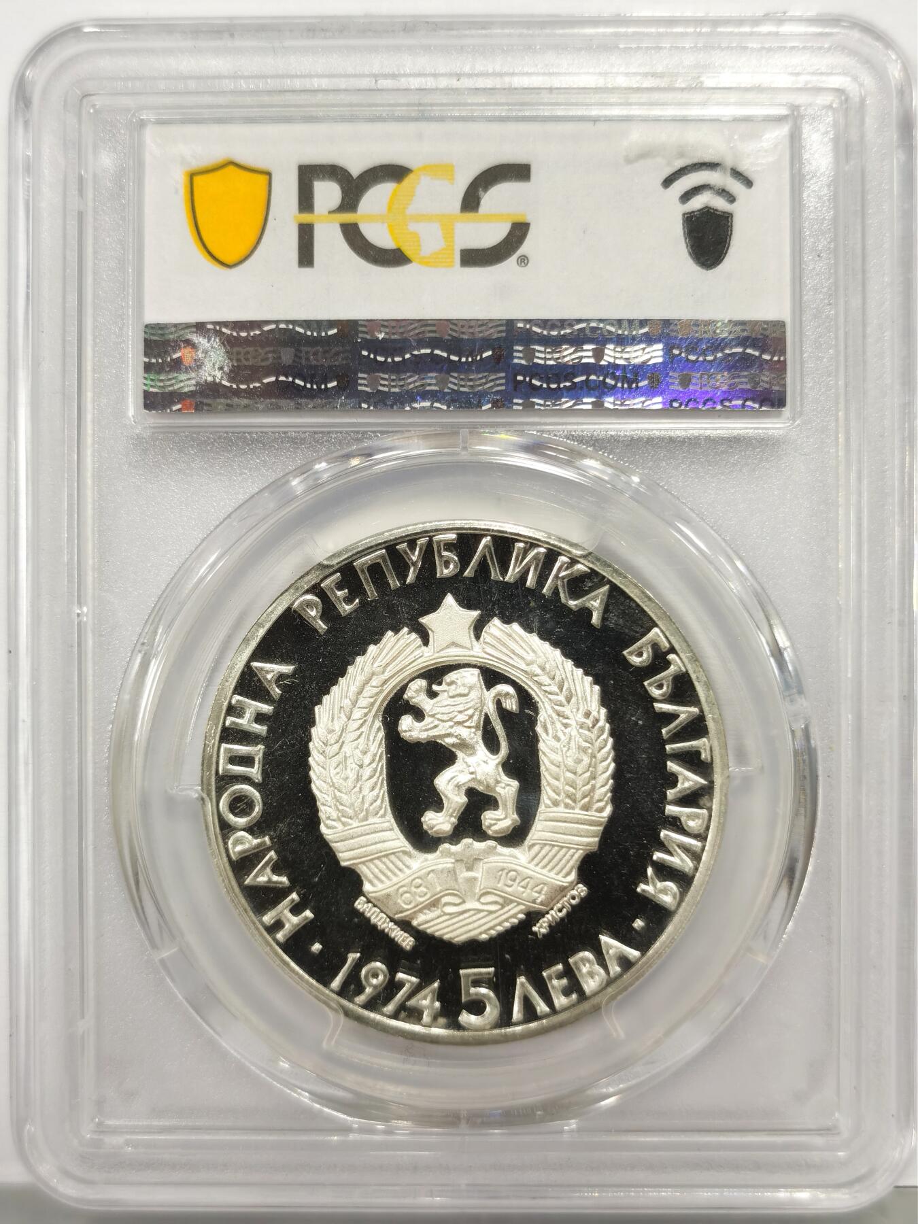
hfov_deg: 27.0
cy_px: 612
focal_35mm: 54
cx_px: 459
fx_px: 1909
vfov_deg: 35.5
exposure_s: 1/100
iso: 100
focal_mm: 5.56
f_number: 16
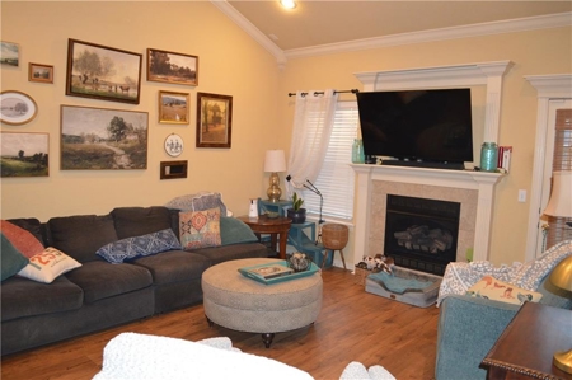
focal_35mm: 27
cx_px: 286
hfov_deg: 67.4
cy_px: 190
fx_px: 429
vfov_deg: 47.8
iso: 1400
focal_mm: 18
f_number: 3.5
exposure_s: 1/60
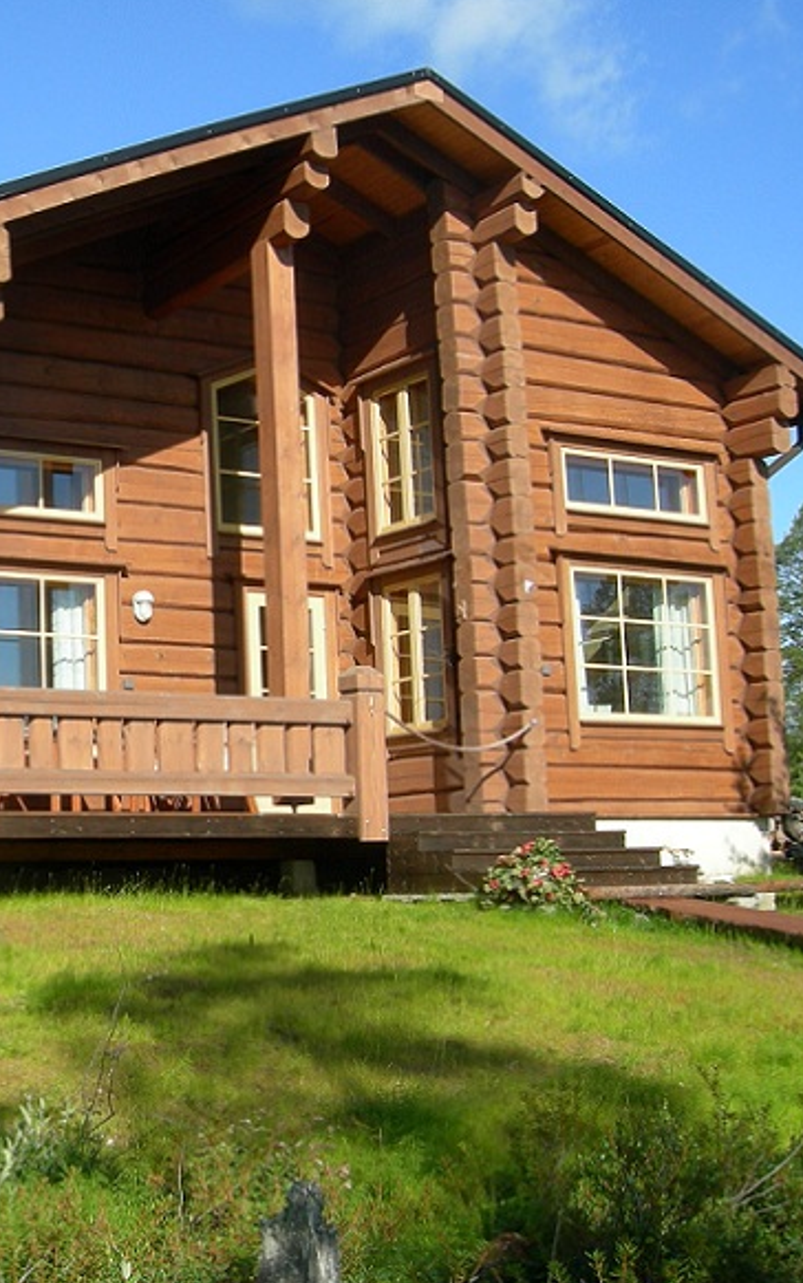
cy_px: 639
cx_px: 6
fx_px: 1820
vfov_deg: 38.9
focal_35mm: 52
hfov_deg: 23.8
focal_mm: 7.5
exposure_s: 1/180
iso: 64
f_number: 6
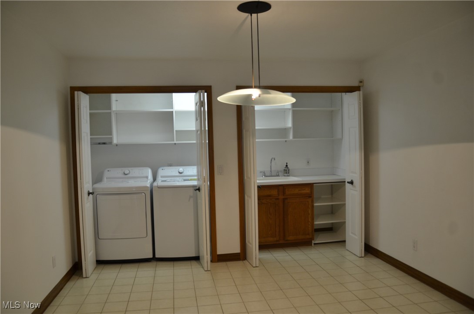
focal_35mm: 27
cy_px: 157
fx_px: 355
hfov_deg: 67.5
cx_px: 237
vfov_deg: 47.7
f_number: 4
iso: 400
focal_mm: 18
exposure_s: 1/60
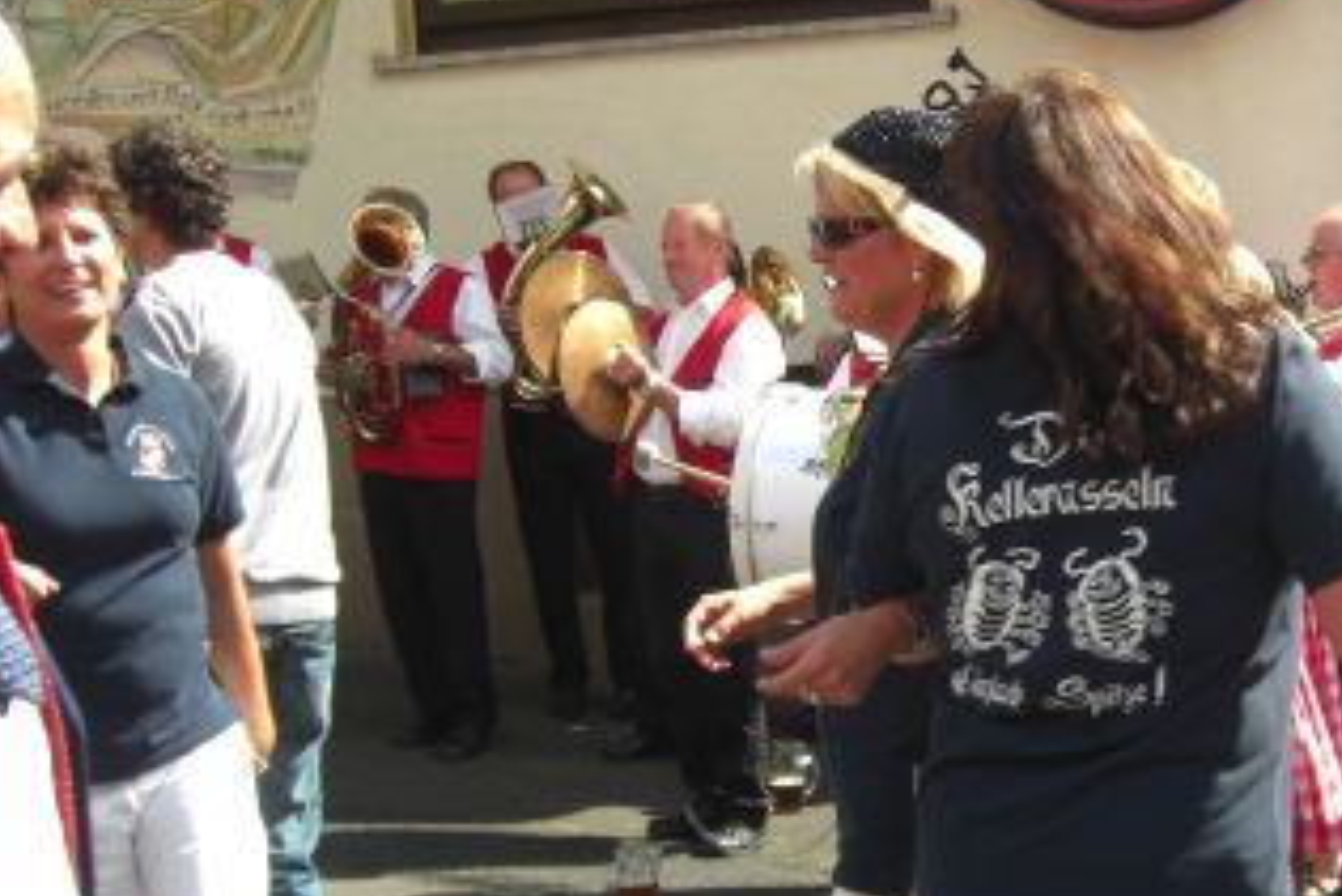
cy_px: 480
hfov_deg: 25.0
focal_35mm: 80
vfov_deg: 17.1
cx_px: 1015
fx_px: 2983
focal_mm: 7.9
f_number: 4
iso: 80
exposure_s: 1/250
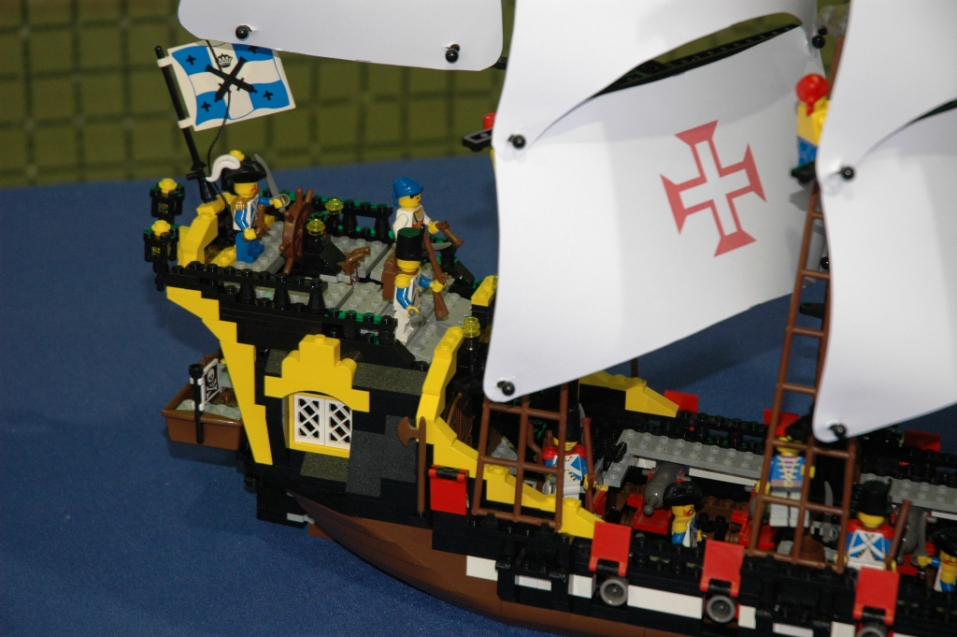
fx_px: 2789
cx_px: 478
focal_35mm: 105
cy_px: 318
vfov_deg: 13.0
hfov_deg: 19.5
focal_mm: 70
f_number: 6.3
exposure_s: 1/13
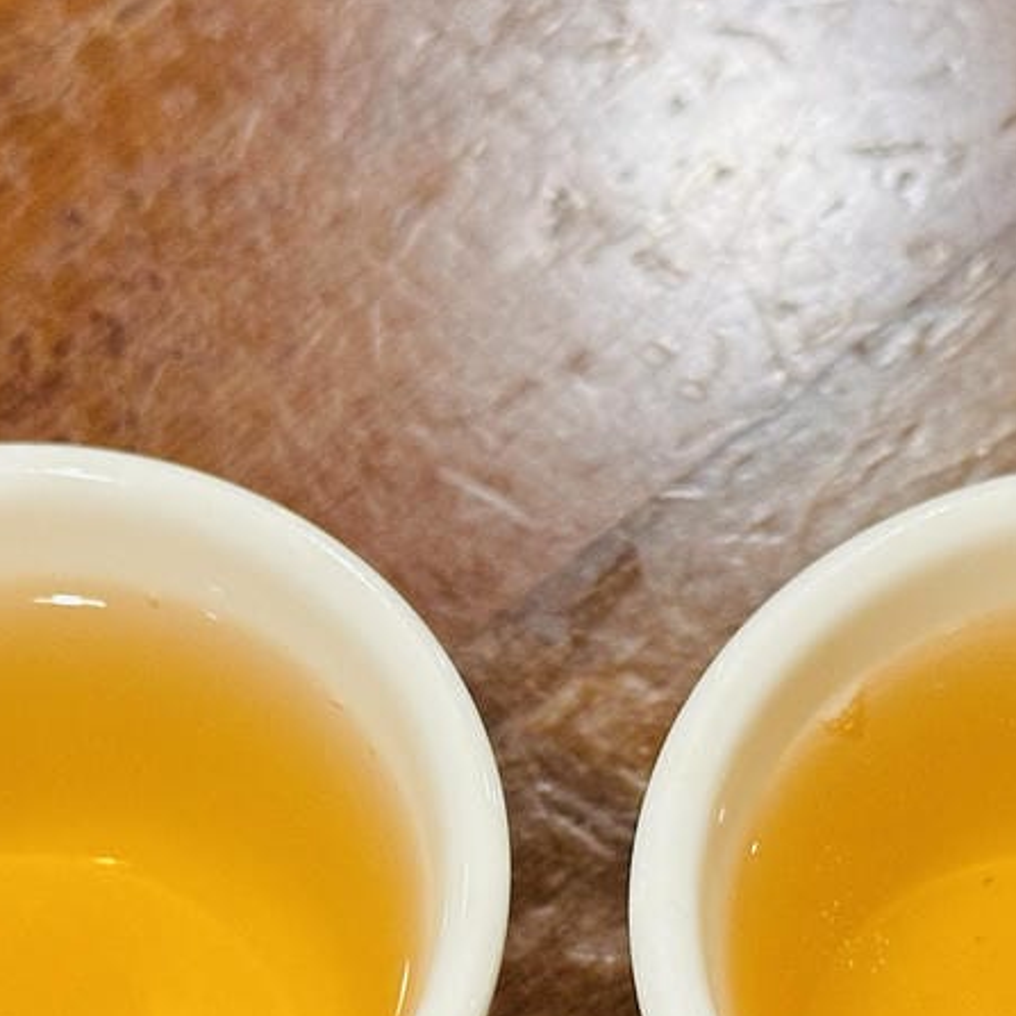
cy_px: 868
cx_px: 616
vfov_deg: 15.2
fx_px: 3786
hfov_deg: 15.3
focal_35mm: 114
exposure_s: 1/60
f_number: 1.78
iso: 250
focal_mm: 6.86
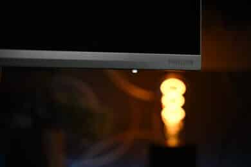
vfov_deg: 19.5
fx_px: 488
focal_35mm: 70
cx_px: 126
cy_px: 84
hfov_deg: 28.8
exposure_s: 1/1250
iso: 320
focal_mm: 70
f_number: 2.8
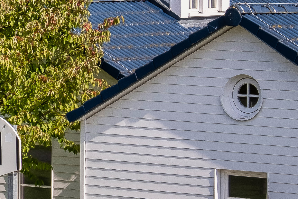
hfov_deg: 7.0
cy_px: 46
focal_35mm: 287
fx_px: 2376
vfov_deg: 4.8
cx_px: -261
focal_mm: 46.6
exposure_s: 1/320
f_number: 8
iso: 320
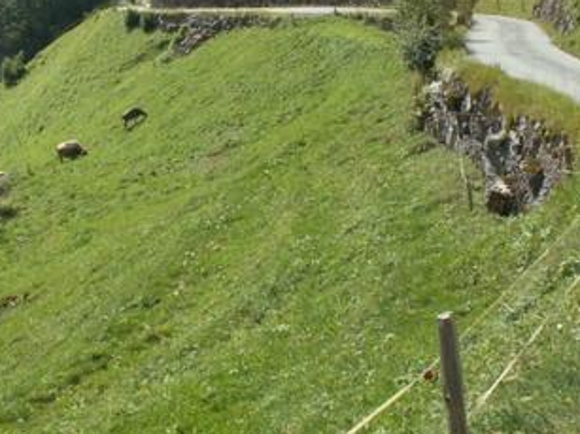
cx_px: 259
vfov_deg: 19.9
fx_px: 1223
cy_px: 83
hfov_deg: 26.7
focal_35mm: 73
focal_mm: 5.86
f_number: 6.3
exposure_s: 1/160
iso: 50
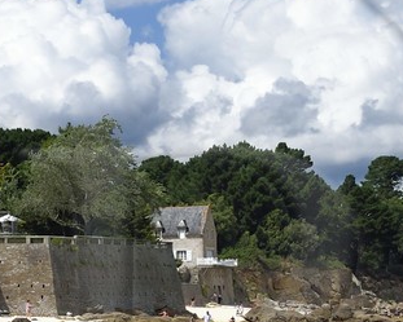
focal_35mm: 164
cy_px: 360
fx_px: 1957
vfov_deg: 9.3
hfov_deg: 11.7
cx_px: 47
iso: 200
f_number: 10
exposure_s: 1/400
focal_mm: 34
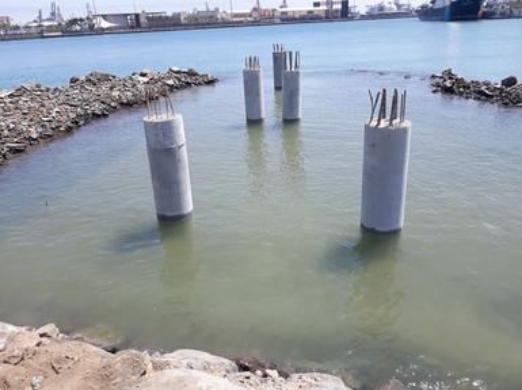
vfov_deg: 51.3
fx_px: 407
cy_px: 195
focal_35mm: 27
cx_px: 261
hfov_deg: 65.4
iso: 40
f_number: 1.7
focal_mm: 3.71
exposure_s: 1/1203
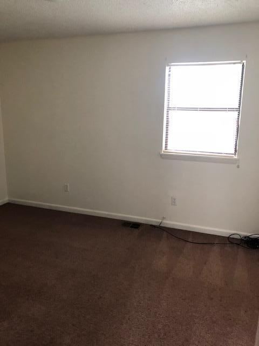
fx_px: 279
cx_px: 130
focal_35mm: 28
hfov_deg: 49.7
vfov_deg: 63.4
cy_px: 173
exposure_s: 1/15
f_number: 1.8
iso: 64
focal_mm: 3.99
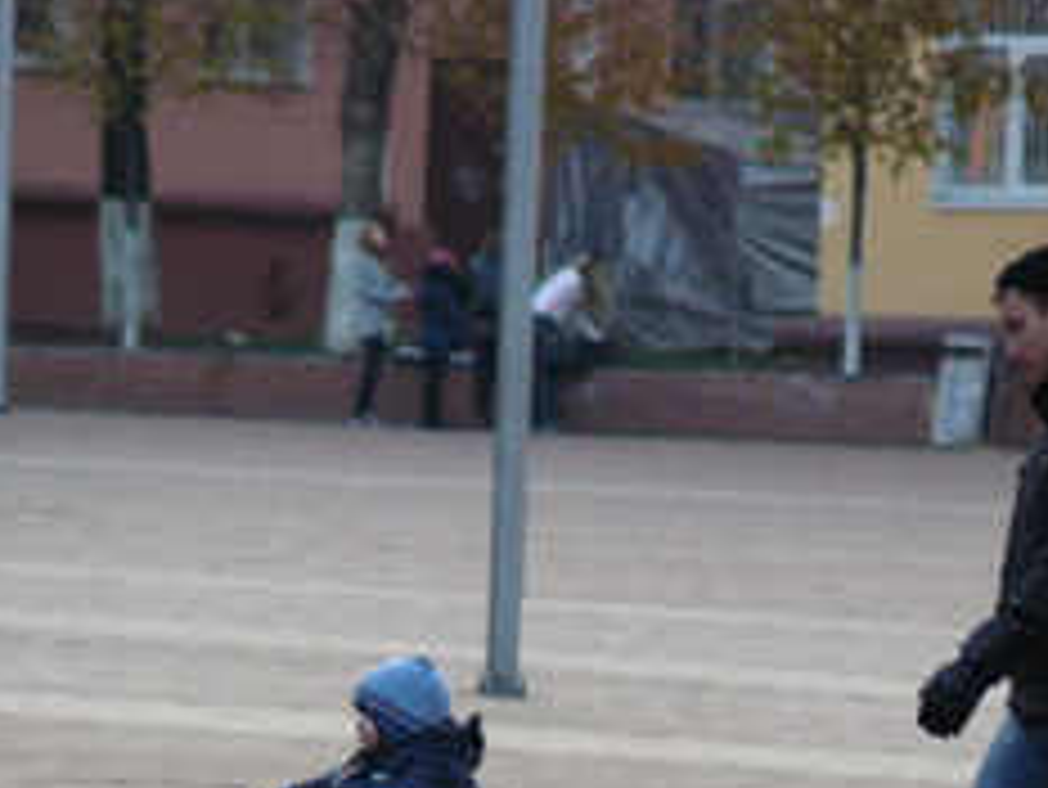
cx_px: 670
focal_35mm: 834
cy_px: 747
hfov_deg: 2.4
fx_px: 25262
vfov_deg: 1.8
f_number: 3.3
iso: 200
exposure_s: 1/125
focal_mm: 72
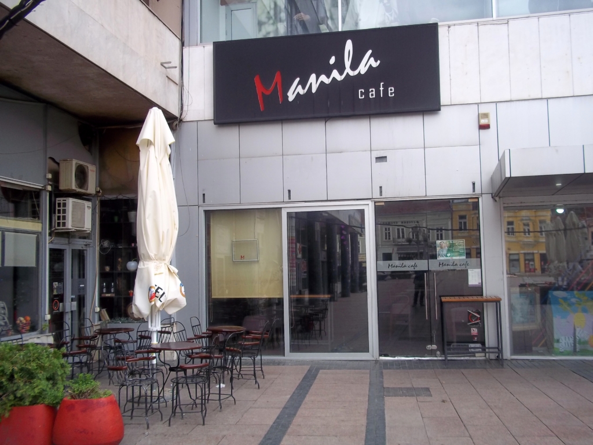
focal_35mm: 36
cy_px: 222
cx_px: 296
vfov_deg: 39.7
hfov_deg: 51.4
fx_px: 617
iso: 80
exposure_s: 1/125
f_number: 3.1
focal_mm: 6.5
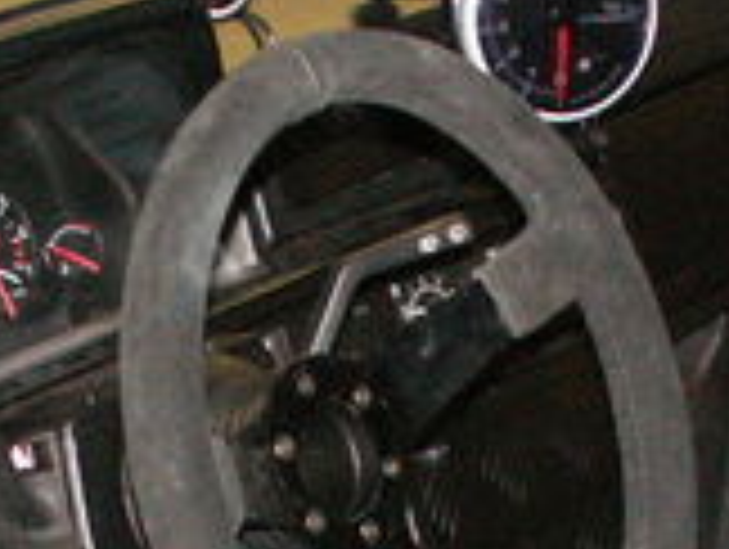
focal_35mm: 138
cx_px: 392
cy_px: 806
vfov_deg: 10.4
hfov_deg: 14.3
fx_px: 2911
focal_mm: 5.86
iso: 160
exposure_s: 1/40
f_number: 2.8
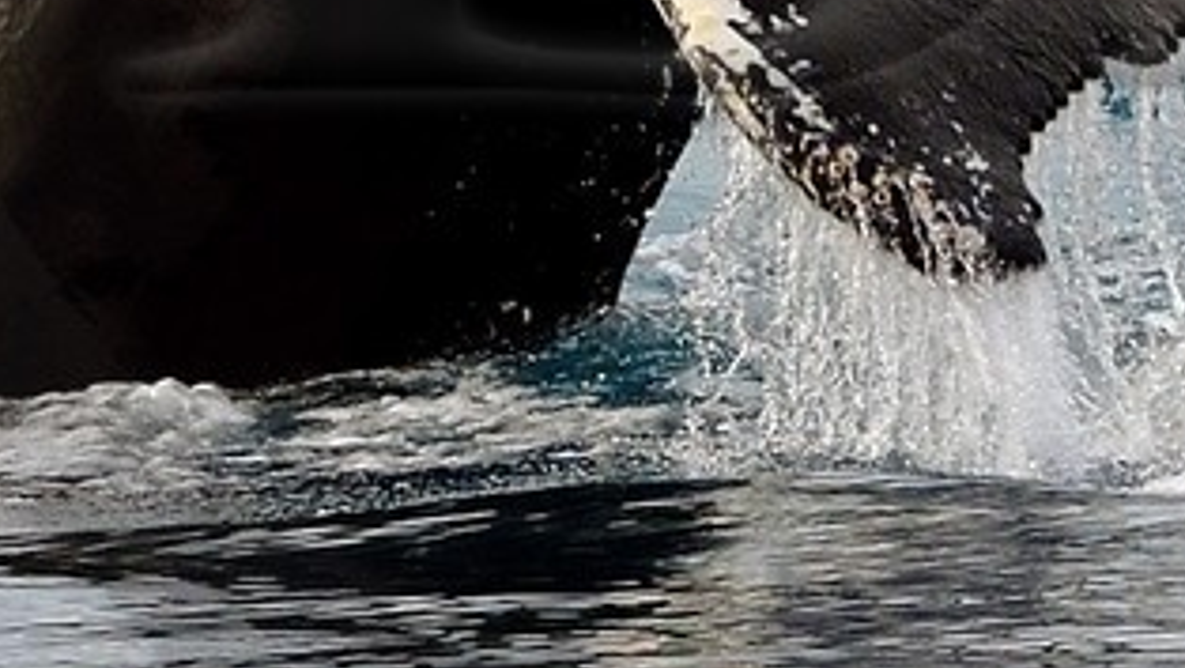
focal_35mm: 1493
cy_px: -525
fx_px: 46936
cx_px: 1185
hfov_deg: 1.4
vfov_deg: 0.8
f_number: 9
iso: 400
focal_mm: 280
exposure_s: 1/640
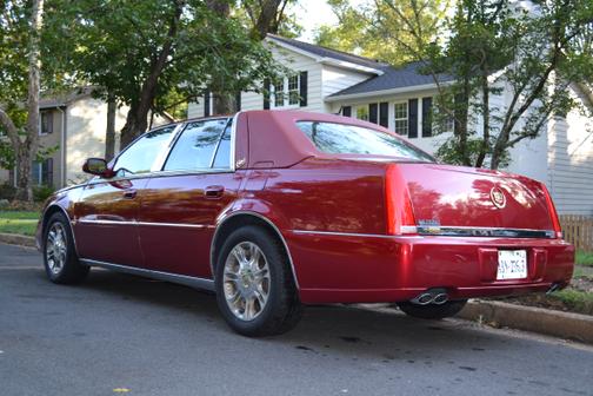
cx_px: 296
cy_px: 198
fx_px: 692
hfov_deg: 46.4
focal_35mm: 42
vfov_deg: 31.9
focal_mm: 28
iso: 400
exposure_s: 1/125
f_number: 4.5
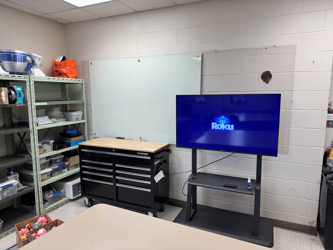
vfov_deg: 56.8
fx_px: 231
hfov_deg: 71.6
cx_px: 166
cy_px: 125
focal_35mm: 24
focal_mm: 6.76
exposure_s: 1/120
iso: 80
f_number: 1.78
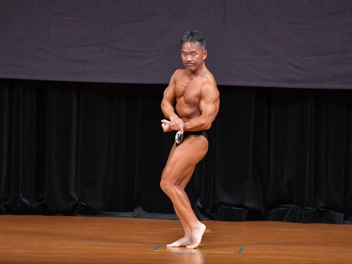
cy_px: 132
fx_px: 3153
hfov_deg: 6.4
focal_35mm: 310
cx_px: 197
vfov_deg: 4.8
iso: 5000
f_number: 5.6
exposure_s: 1/400
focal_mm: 190
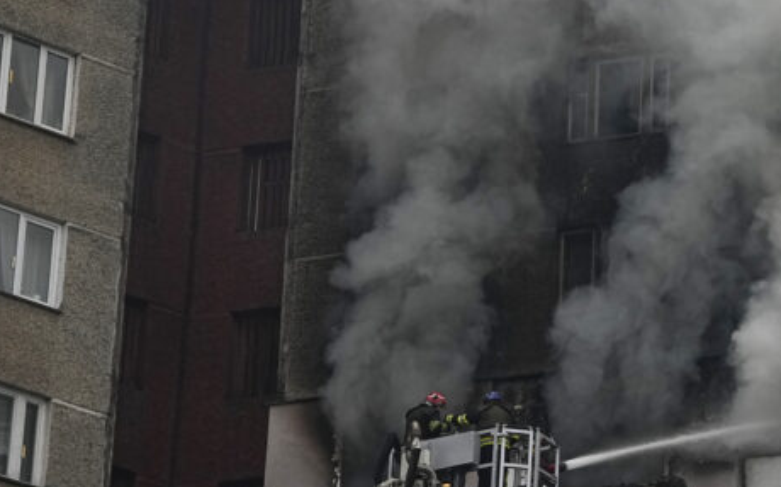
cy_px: 101
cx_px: 630
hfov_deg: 8.6
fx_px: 5170
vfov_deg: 5.4
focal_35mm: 243
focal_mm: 107
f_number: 5.6
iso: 1000
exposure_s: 1/800
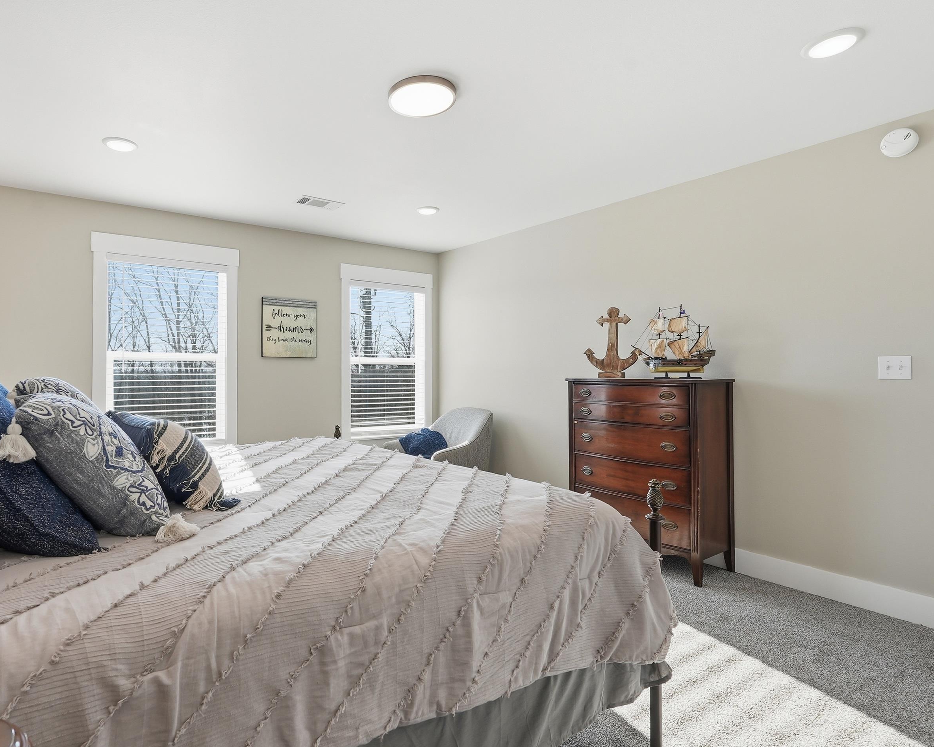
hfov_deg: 82.2
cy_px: 380
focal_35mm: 19
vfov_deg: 70.9
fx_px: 525
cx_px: 369
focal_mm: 16
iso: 250
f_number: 9
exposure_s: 1/160
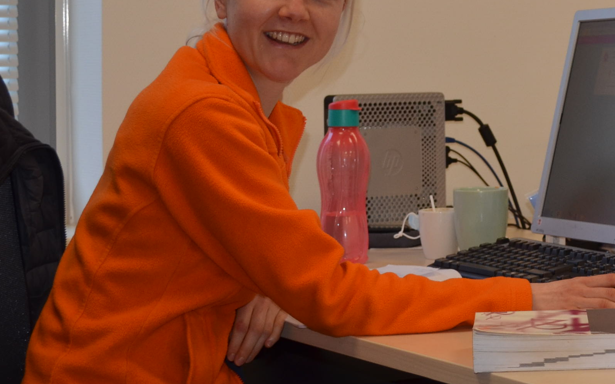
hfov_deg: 17.9
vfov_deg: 11.5
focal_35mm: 113
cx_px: 644
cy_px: -5
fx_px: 1894
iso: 400
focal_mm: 32
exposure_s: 1/100
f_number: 4.8
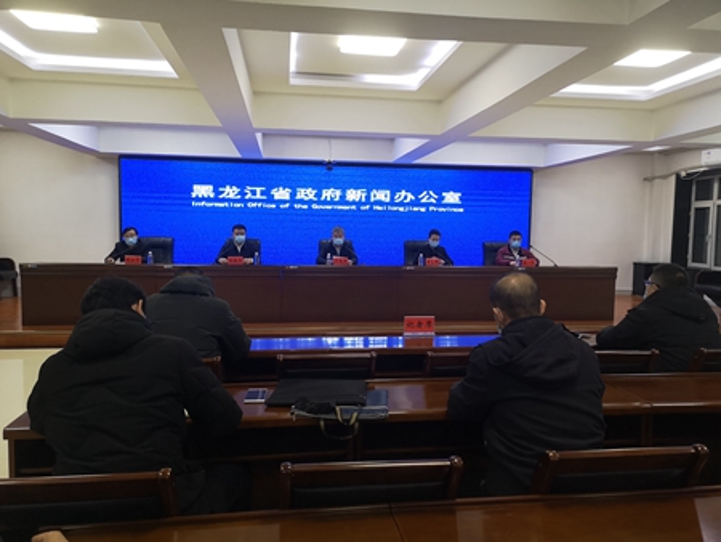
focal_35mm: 27
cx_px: 360
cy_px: 271
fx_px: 563
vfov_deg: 51.4
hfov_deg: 65.3
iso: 200
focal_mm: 5.58
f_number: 1.8
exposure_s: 1/100
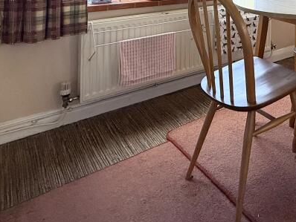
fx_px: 308
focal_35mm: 36
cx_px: 295
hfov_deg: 43.9
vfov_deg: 32.4
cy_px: -48
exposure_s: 1/119
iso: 64
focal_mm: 2.22
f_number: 2.2
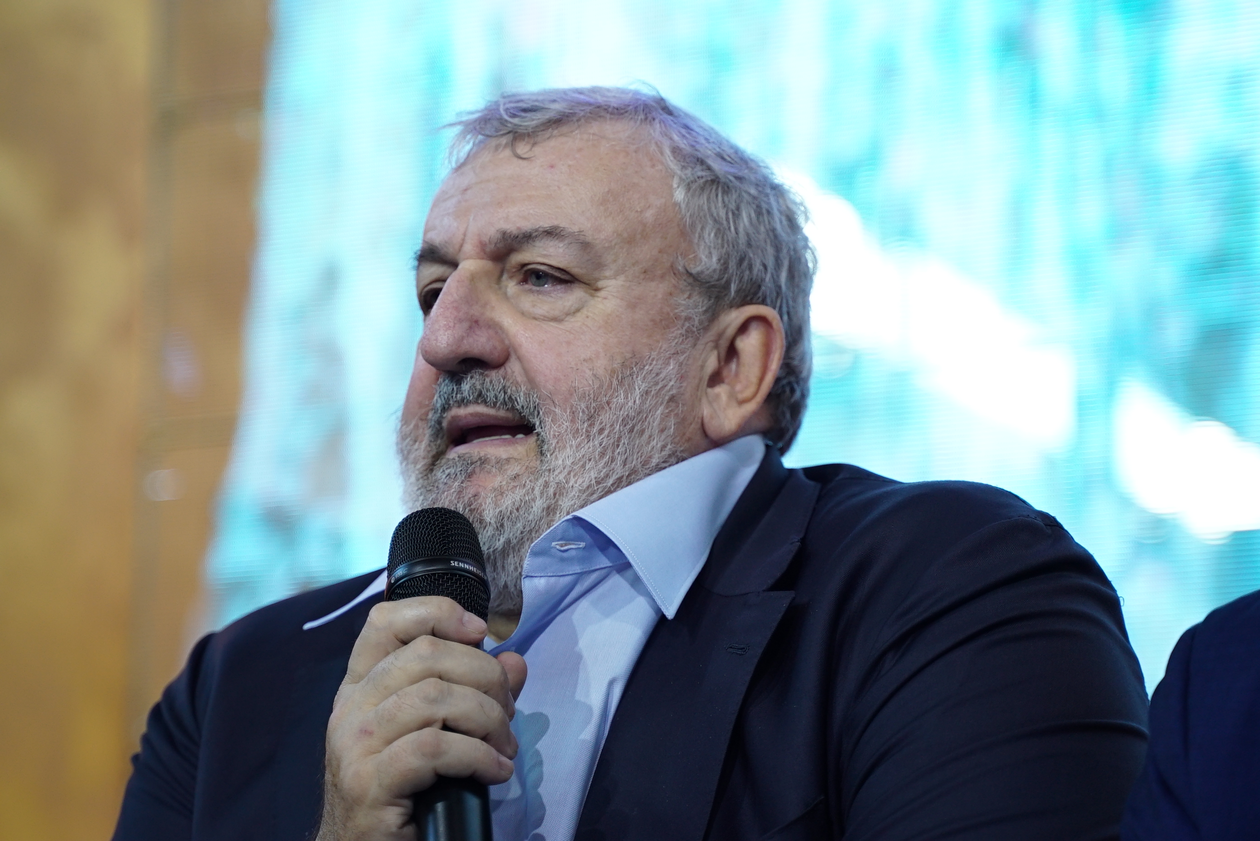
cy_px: 420
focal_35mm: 112
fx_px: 3921
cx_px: 630
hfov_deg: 18.3
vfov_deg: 12.2
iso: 640
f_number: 2.8
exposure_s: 1/200
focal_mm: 75
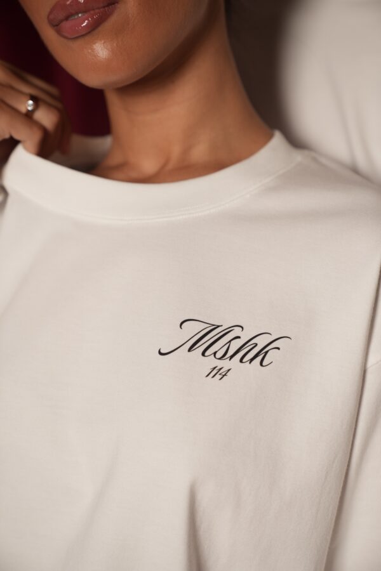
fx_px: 1111
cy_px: 286
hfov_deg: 19.5
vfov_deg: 28.8
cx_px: 190
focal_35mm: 70
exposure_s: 1/200
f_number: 3.2
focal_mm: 70
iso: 160
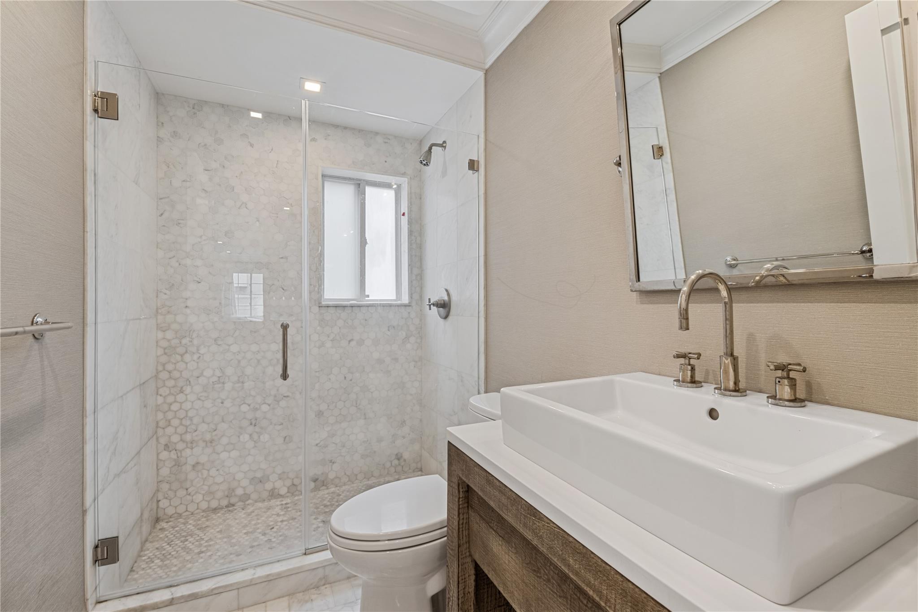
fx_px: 382
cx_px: 459
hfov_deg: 100.4
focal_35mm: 15
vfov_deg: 77.3
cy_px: 306
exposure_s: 1/20
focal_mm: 15
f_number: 14
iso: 640
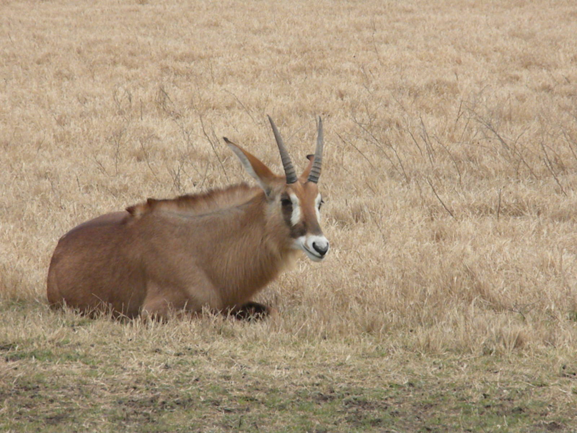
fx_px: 4334
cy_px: 216
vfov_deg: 5.7
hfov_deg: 7.6
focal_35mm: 260
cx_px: 288
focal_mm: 46.2
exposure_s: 1/172
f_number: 14
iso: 640
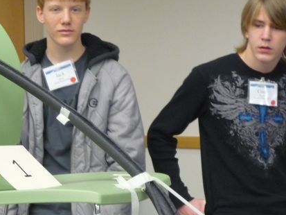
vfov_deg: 9.6
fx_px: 1281
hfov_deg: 12.7
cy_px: 104
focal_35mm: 155
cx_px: 131
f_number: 5.1
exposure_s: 1/15
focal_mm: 16.5
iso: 400
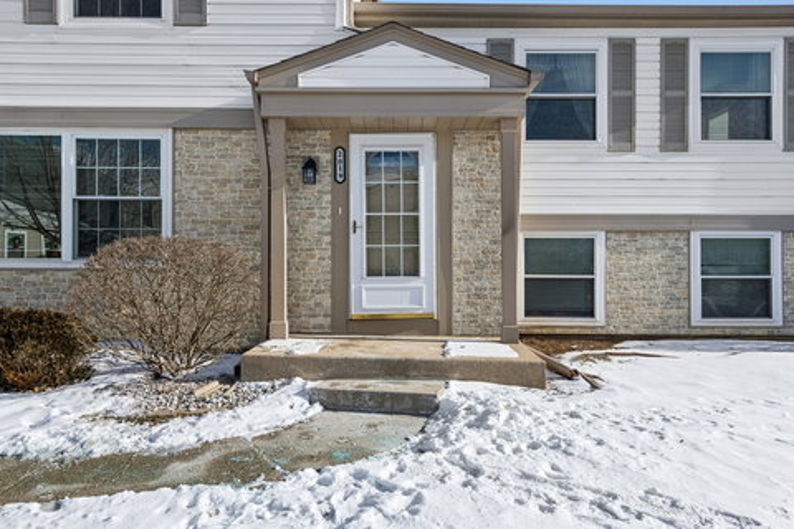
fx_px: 485
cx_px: 397
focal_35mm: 22
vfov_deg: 57.2
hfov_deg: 78.6
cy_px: 264
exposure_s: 1/2000
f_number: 8
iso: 400
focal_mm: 22
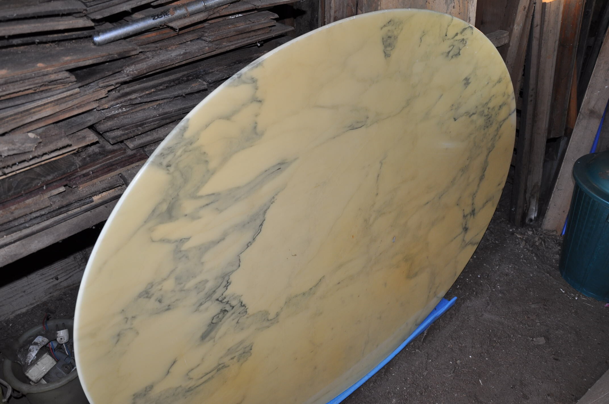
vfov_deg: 41.6
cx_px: 304
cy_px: 202
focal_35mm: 32
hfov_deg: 59.6
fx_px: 532
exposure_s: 1/60
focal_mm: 21
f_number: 3.8
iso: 250
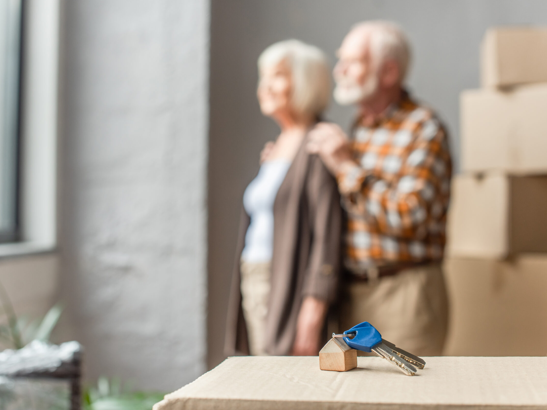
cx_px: 286
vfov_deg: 26.6
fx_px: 869
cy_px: 206
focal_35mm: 55
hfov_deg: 34.9
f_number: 4
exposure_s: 1/160
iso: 400
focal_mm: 50
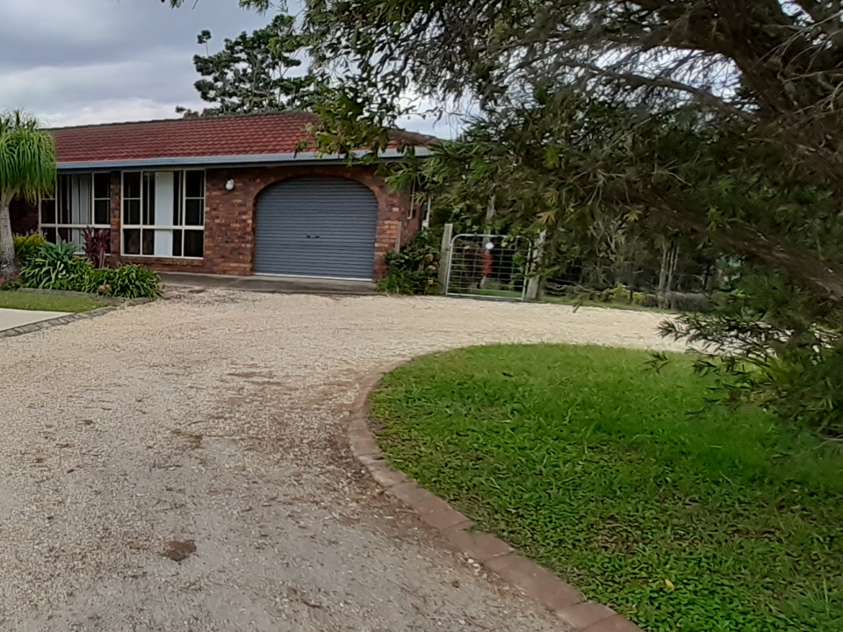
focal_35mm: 26
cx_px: 68
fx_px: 633
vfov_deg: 53.0
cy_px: 341
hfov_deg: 56.9
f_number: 2.2
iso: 100
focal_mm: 1.13
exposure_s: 1/840
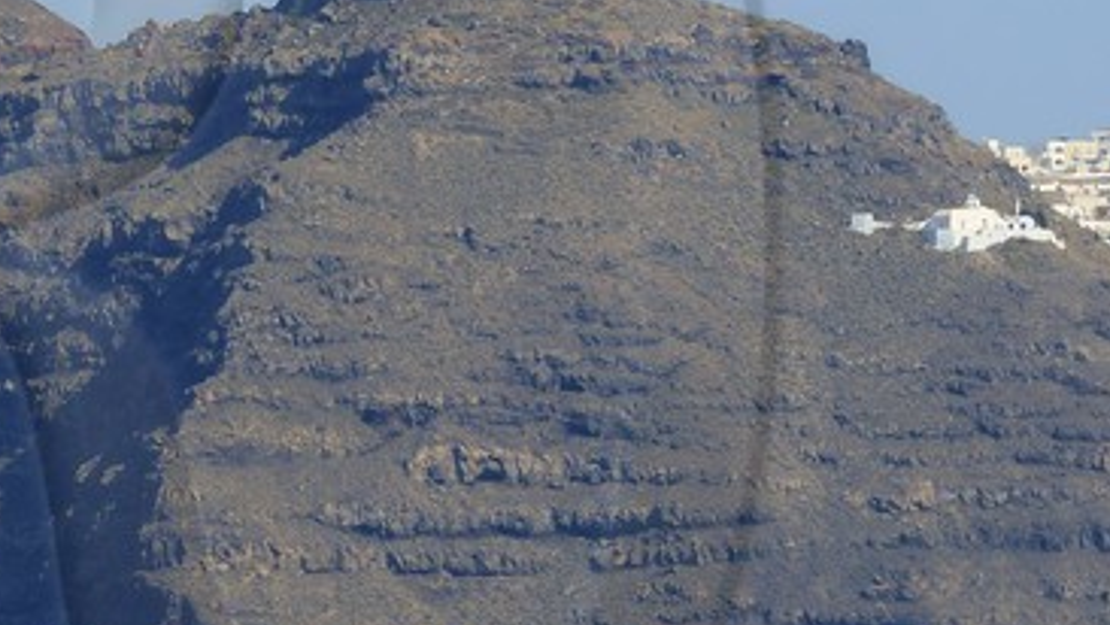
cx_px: -485
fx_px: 25581
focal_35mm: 869
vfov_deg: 1.4
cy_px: 247
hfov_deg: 2.5
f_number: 10
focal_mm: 190
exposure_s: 1/250
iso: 100
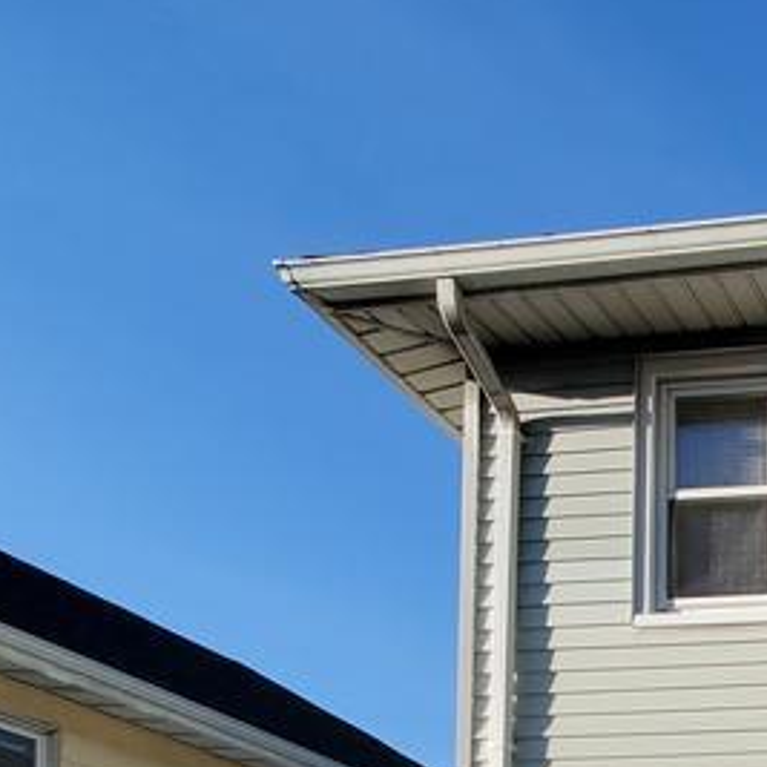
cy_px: 1037
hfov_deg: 27.8
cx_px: 1115
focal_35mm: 44
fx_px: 1103
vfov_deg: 29.5
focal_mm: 1.8
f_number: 2.2
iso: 50
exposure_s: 1/614
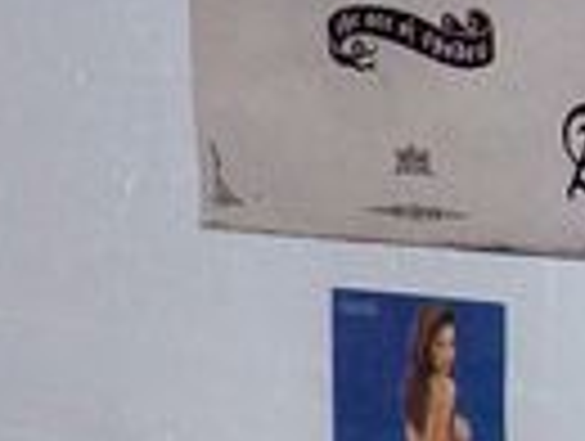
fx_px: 2997
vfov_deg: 8.4
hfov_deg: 10.1
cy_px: 306
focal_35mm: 177
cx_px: -698
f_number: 2.7
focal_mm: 6
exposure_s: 1/64
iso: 200
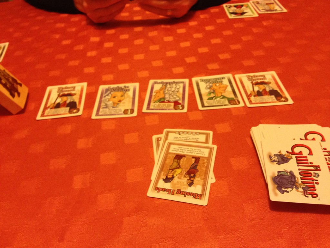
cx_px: 165
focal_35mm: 35
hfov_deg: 52.6
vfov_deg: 40.7
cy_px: 124
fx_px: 334
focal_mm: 4.28
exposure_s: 1/20
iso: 200
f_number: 2.4
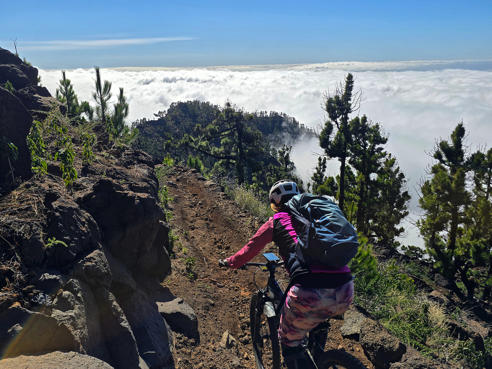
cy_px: 184
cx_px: 246
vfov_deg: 58.9
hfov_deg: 73.9
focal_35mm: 23
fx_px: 327
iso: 12
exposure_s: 1/1453
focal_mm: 6.3
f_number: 1.7
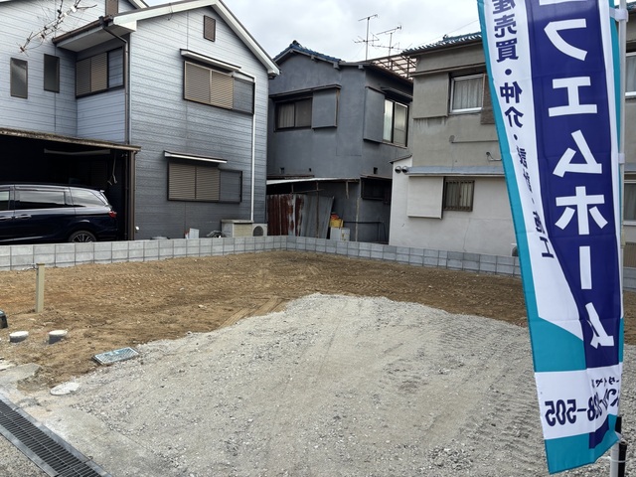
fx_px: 478
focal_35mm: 26
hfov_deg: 67.3
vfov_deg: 53.1
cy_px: 238
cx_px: 318
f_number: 1.6
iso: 50
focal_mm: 5.96
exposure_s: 1/951
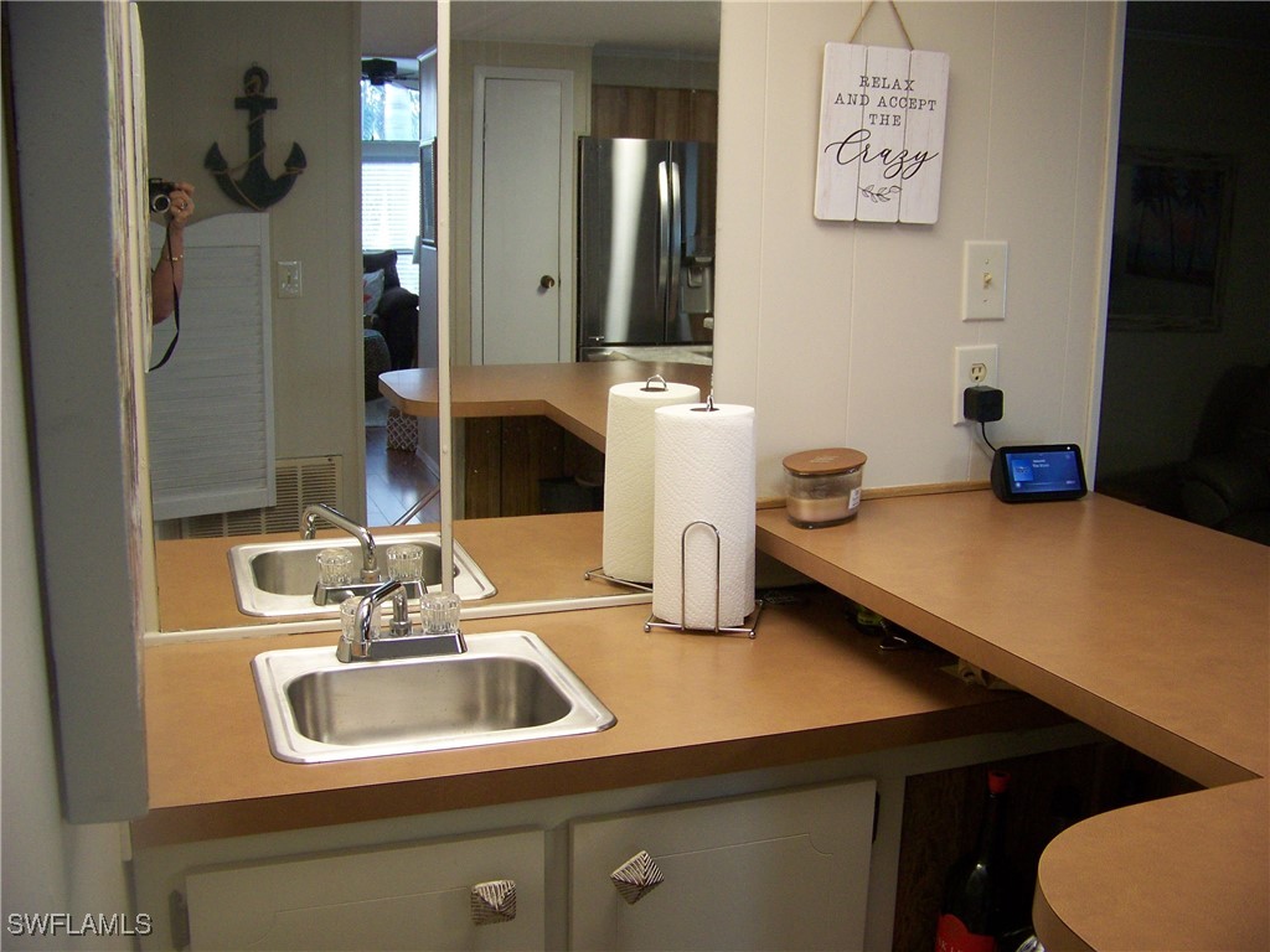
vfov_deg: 39.7
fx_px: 1321
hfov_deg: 51.4
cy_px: 476
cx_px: 635
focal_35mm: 36
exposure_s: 1/30
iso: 160
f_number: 2.8
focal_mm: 5.85
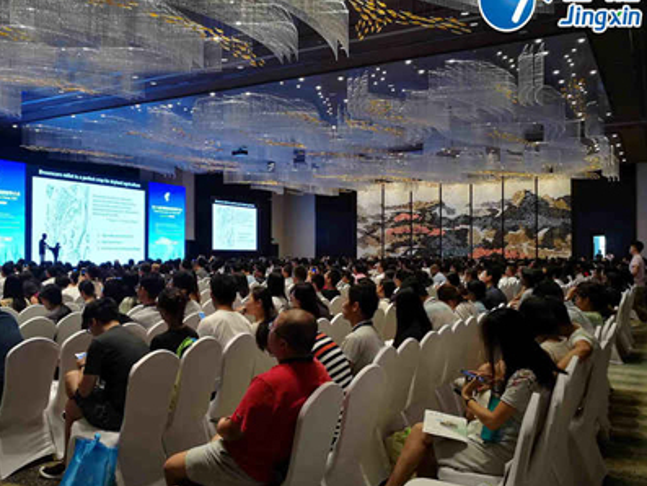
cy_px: 241
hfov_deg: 53.4
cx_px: 248
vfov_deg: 41.8
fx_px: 636
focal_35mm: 34
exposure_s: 1/33.3
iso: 125
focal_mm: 4.5
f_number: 2.2
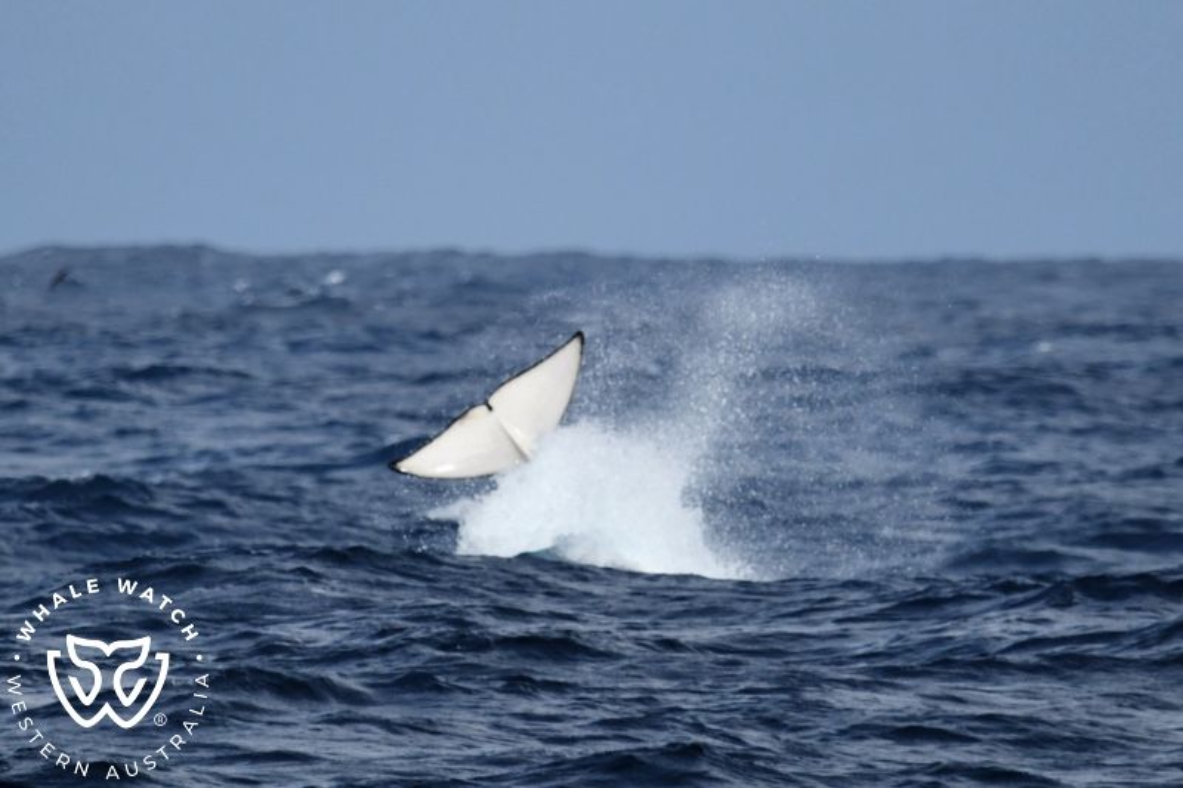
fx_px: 19711
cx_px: 592
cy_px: 394
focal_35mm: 600
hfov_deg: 3.4
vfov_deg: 2.3
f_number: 6.3
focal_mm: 600
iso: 800
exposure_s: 1/8000
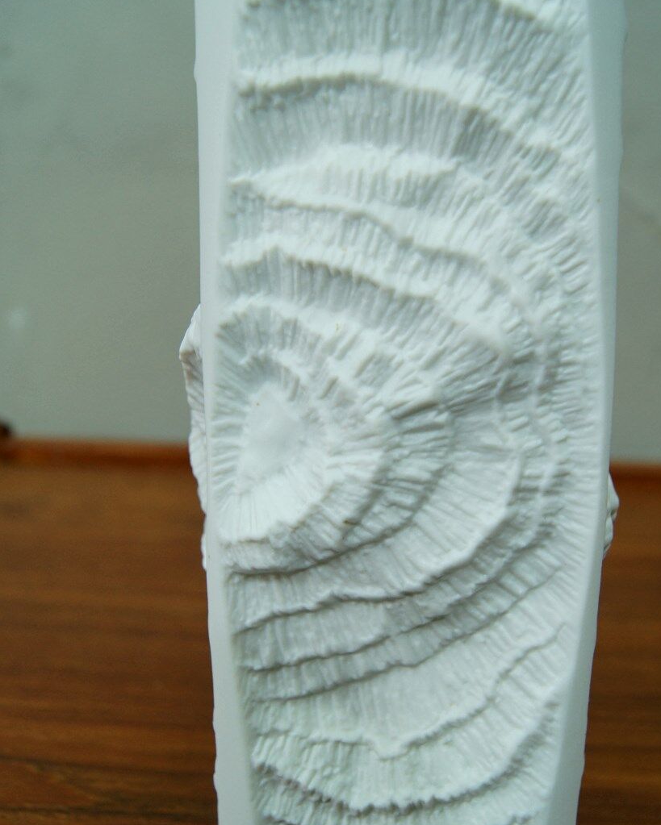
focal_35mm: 38
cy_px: 423
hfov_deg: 39.2
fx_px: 929
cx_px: 337
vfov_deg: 47.9
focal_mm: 22
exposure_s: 1/15
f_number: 6.3
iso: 400
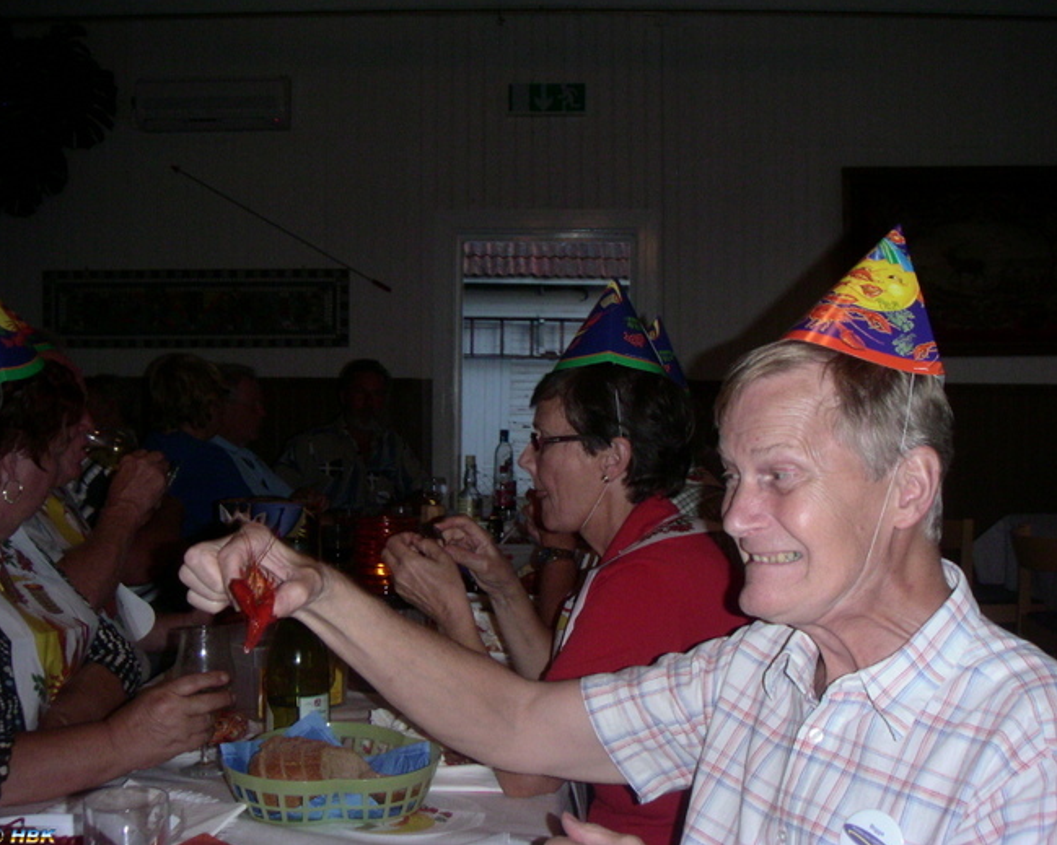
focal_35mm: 40
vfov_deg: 37.3
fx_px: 1251
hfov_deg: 45.8
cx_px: 552
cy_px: 419
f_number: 2.8
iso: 160
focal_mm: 6
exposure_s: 1/50
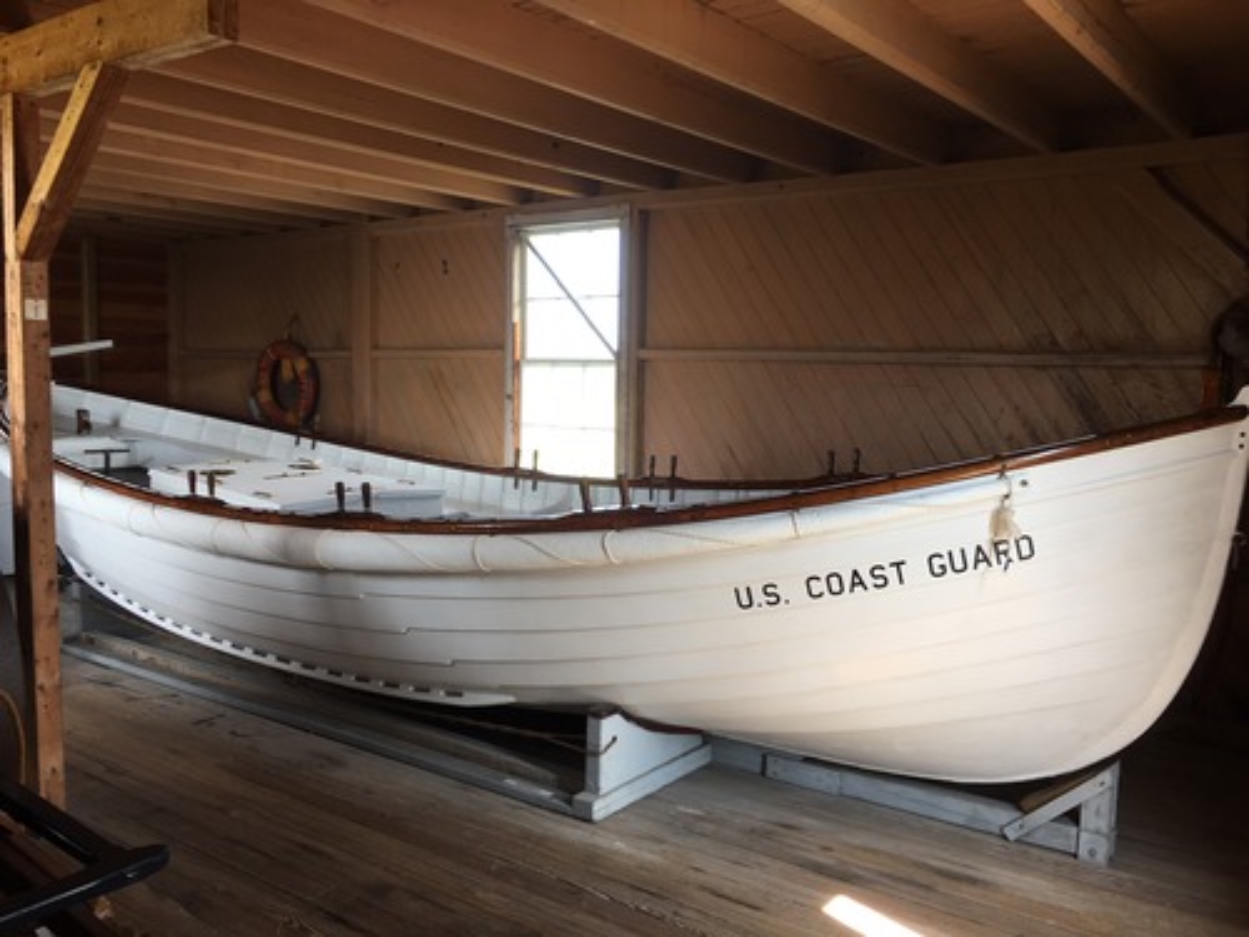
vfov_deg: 48.2
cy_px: 468
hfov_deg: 61.7
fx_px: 1046
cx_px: 624
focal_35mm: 29
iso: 25
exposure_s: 1/40
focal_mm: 4.15
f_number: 2.2
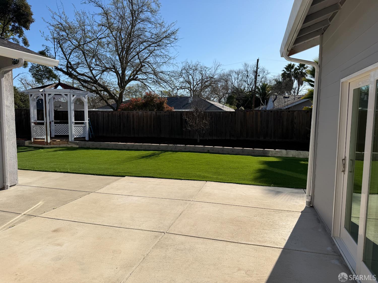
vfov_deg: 56.8
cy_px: 142
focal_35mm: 24
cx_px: 189
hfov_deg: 71.6
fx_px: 262
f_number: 1.78
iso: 80
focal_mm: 6.76
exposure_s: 1/5714
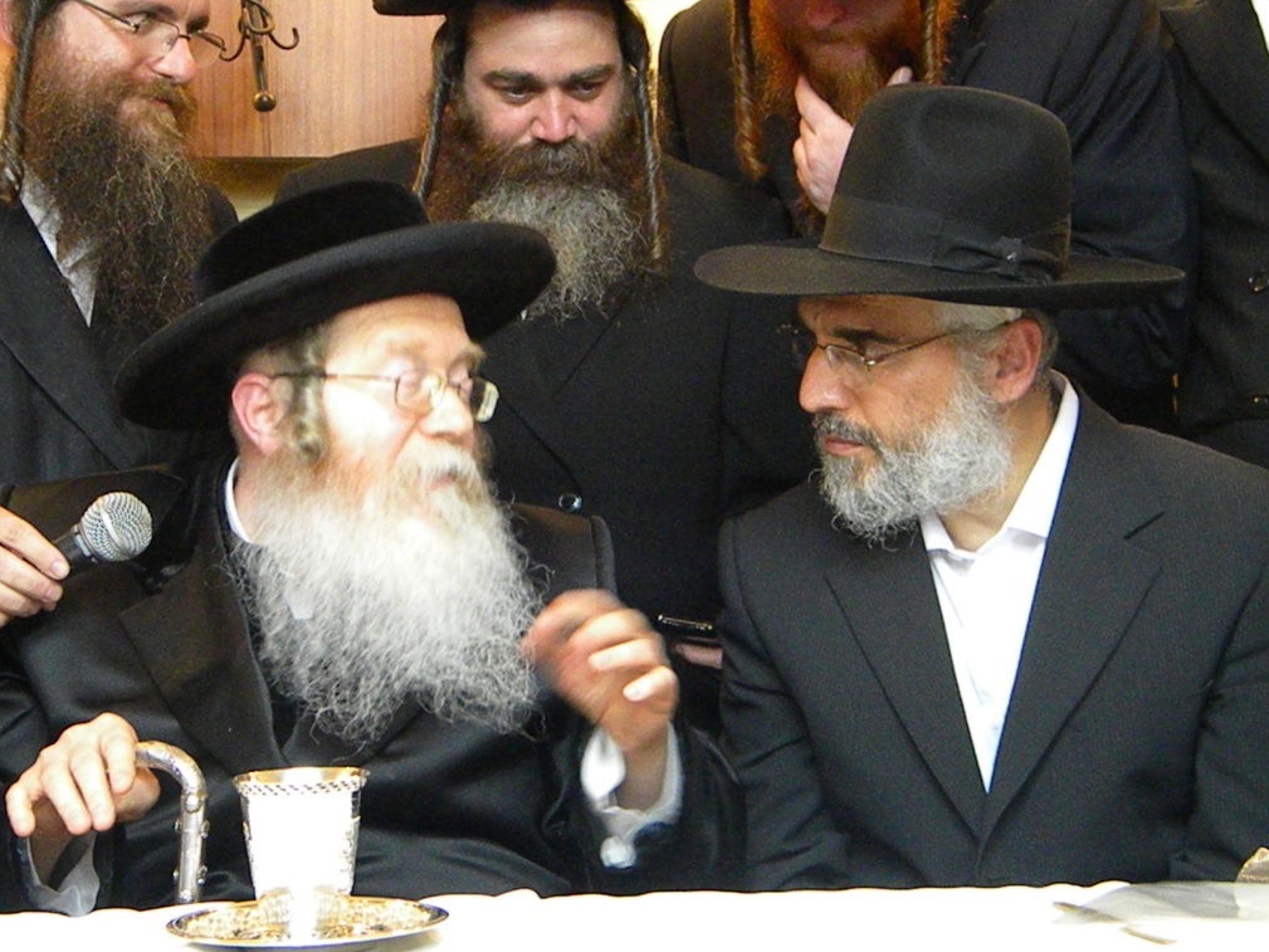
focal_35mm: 68
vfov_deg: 21.6
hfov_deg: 28.6
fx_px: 2493
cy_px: 477
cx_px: 633
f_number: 4.3
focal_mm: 12.2
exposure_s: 1/66.4
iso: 1716
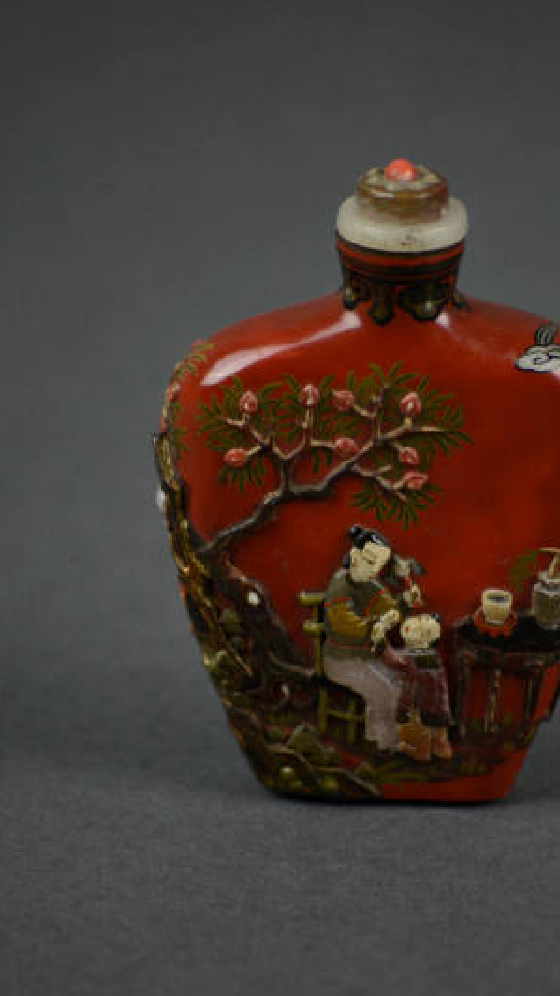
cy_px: 498
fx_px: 12494
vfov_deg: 4.6
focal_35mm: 473
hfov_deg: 2.6
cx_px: 399
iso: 1000
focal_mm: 300
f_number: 5.6
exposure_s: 1/100
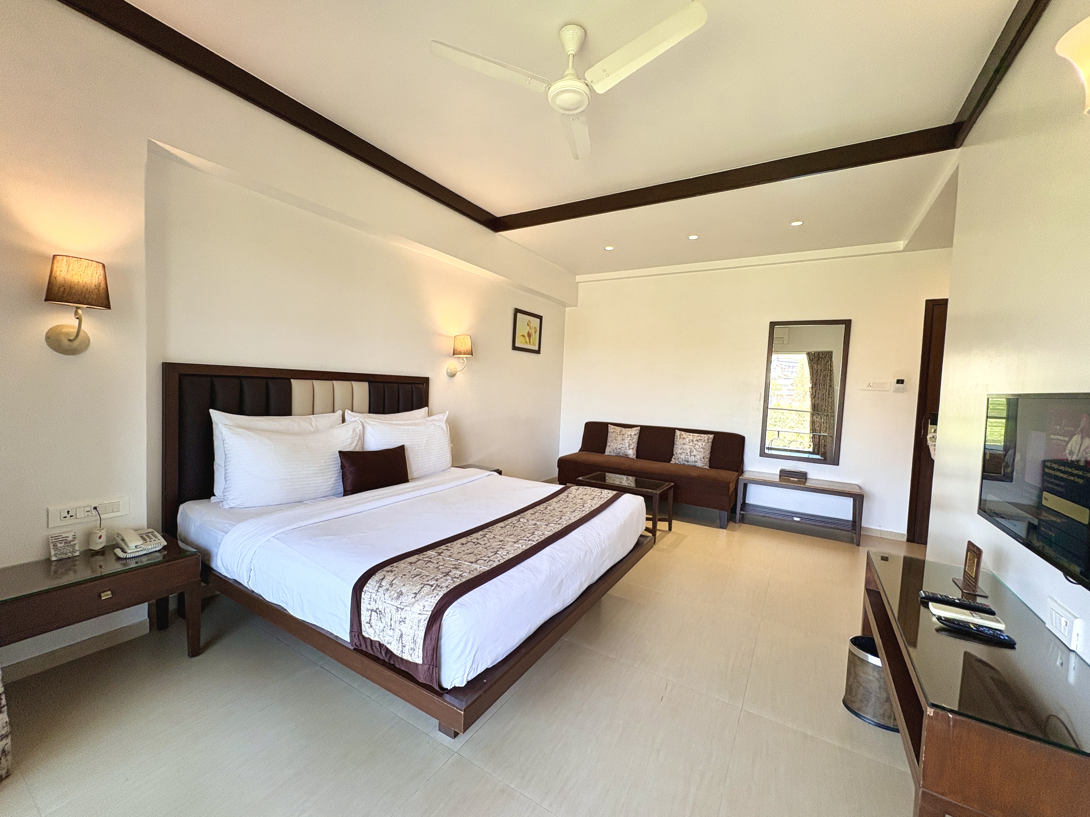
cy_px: 408
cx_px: 545
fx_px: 441
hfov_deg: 102.1
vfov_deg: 85.7
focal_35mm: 14
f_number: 2.2
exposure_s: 1/100
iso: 100
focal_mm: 2.22
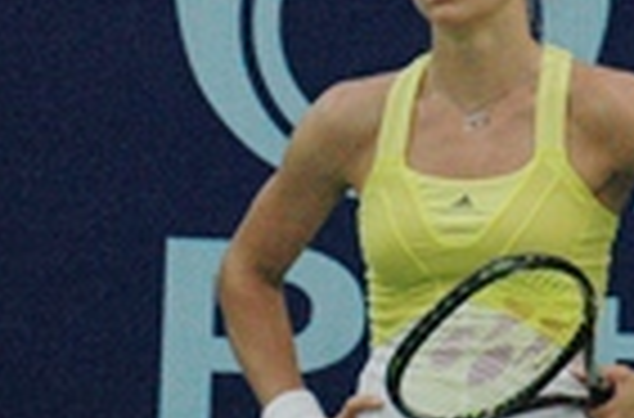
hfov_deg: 1.2
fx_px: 30804
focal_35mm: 1755
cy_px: 85
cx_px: 517
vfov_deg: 0.8
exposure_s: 1/1250
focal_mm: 300
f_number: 5.6
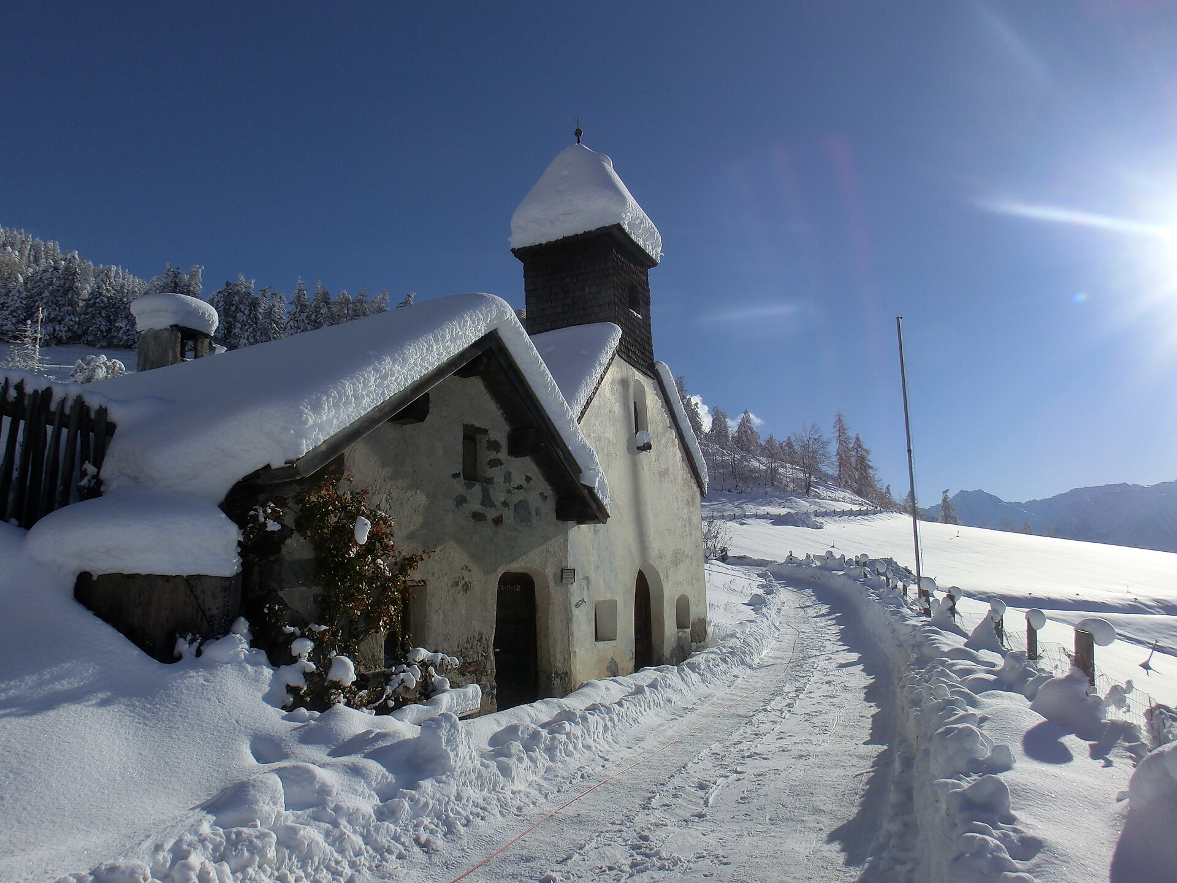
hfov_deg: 71.6
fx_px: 816
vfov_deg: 56.8
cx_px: 588
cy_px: 442
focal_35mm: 24
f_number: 7.9
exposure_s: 1/640
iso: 100
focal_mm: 4.24
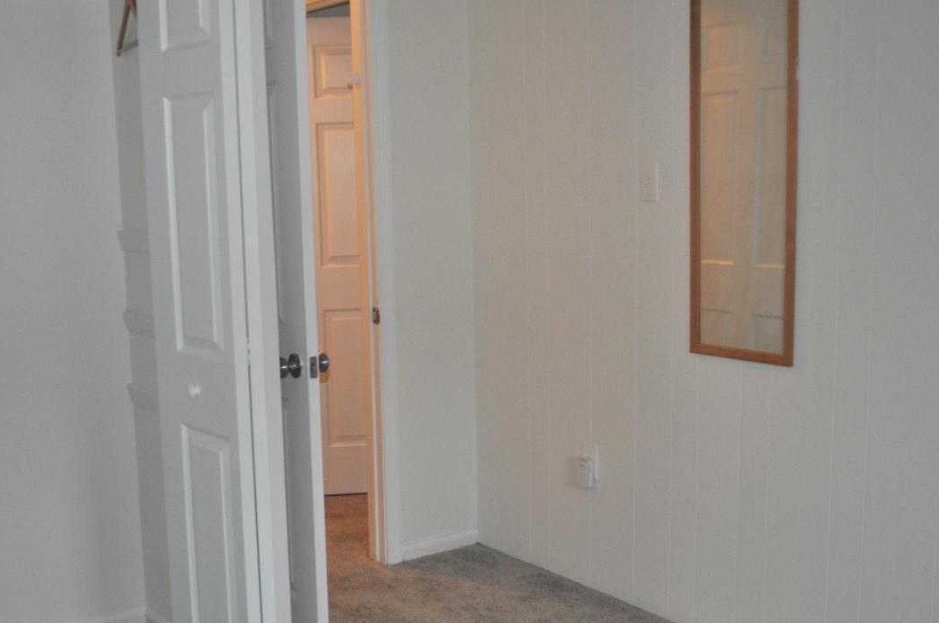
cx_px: 351
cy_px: 361
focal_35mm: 45
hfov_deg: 43.3
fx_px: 1172
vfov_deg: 29.7
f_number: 3.8
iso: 800
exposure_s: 1/60
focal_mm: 22
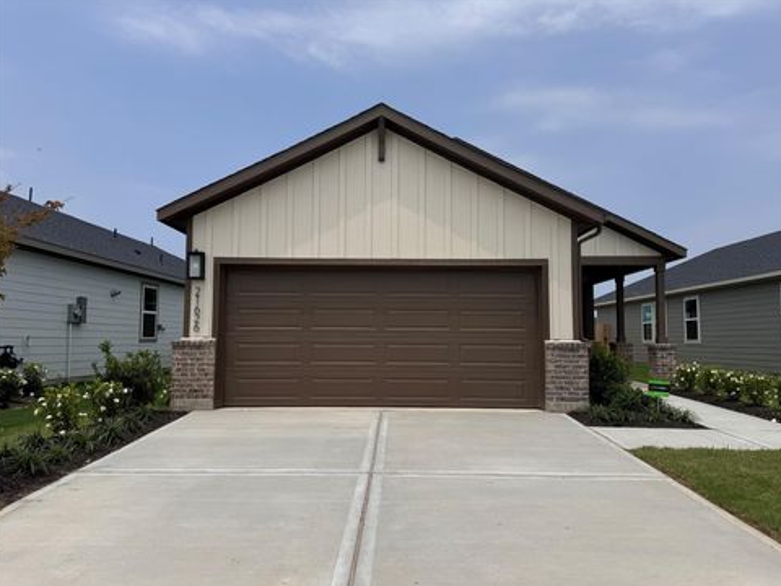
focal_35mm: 25
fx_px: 564
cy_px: 297
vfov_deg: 54.9
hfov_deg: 69.4
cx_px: 399
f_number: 1.78
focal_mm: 6.76
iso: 80
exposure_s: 1/10417
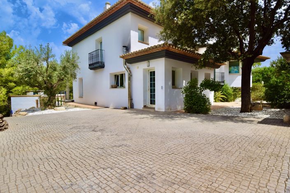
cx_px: 145
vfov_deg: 67.4
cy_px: 96
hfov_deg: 90.0
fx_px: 145
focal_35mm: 18
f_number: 10
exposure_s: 1/400
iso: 200
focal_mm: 12
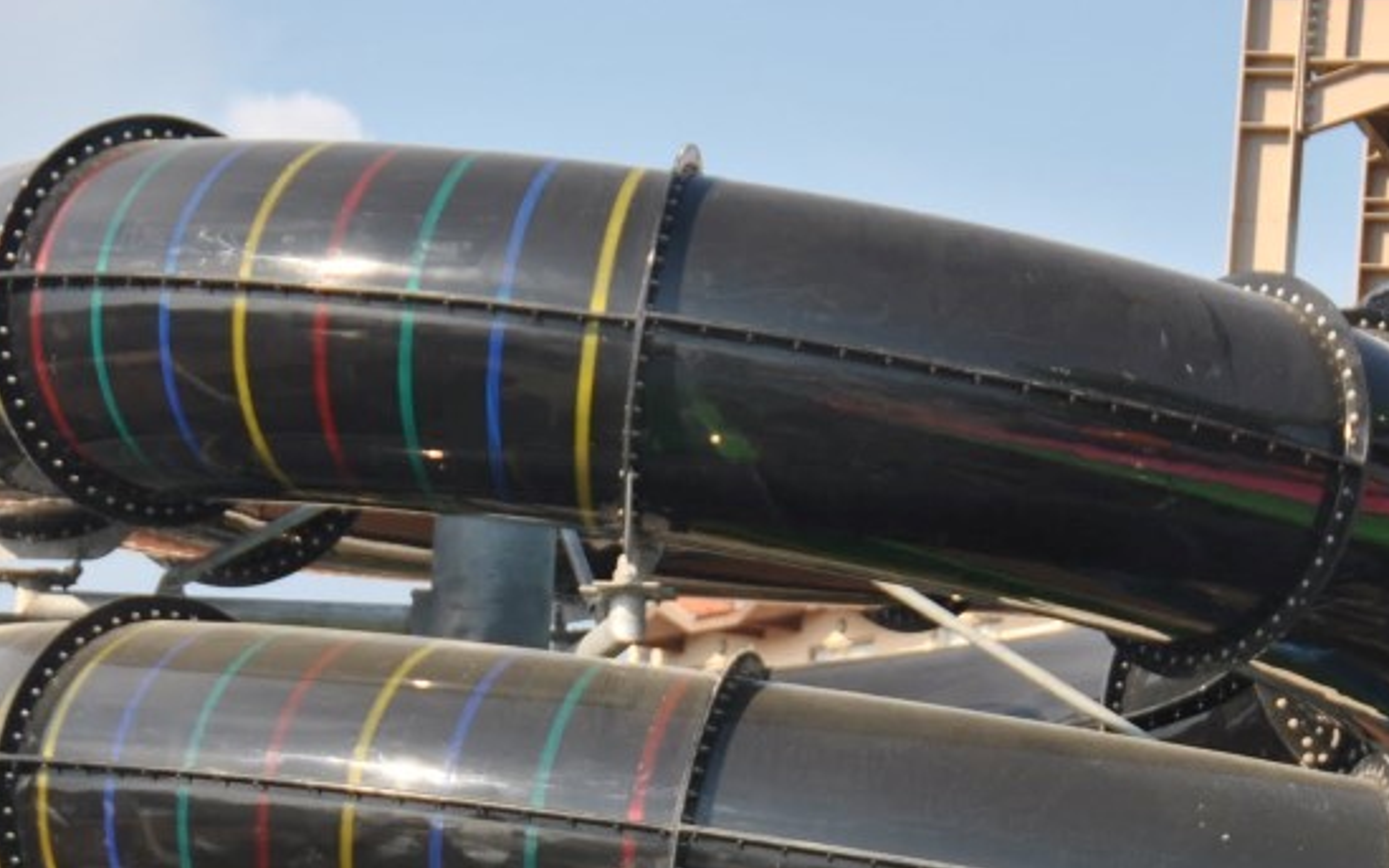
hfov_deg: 9.4
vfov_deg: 5.8
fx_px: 8479
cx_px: 639
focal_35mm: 224
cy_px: 871
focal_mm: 70
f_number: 5.6
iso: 160
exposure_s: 1/500
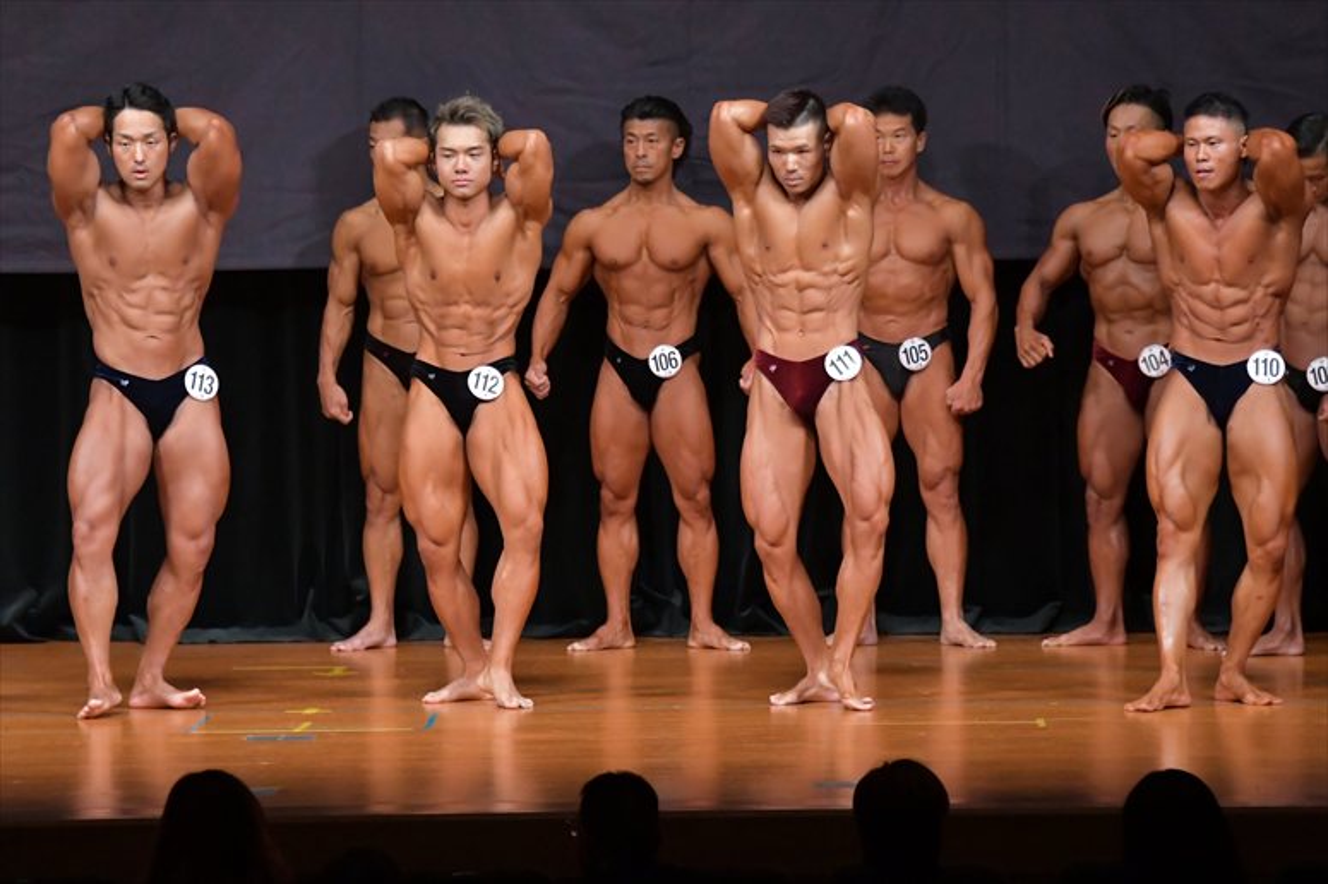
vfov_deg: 5.7
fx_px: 8849
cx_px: 664
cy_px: 442
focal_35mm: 240
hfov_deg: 8.6
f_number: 5.6
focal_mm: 160
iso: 5000
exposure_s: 1/400
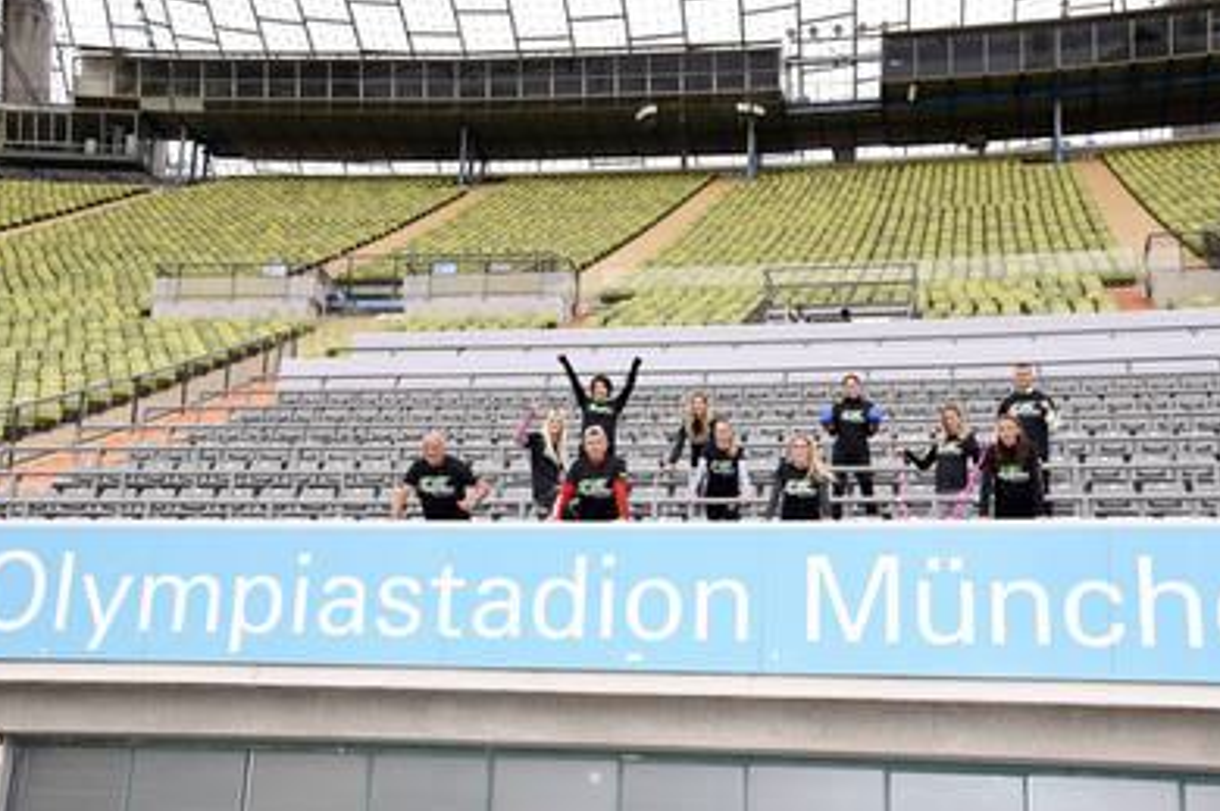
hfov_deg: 44.5
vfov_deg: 30.4
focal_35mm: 44
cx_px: 662
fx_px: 1489
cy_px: 442
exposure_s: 1/160
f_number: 6.3
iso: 320
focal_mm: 38
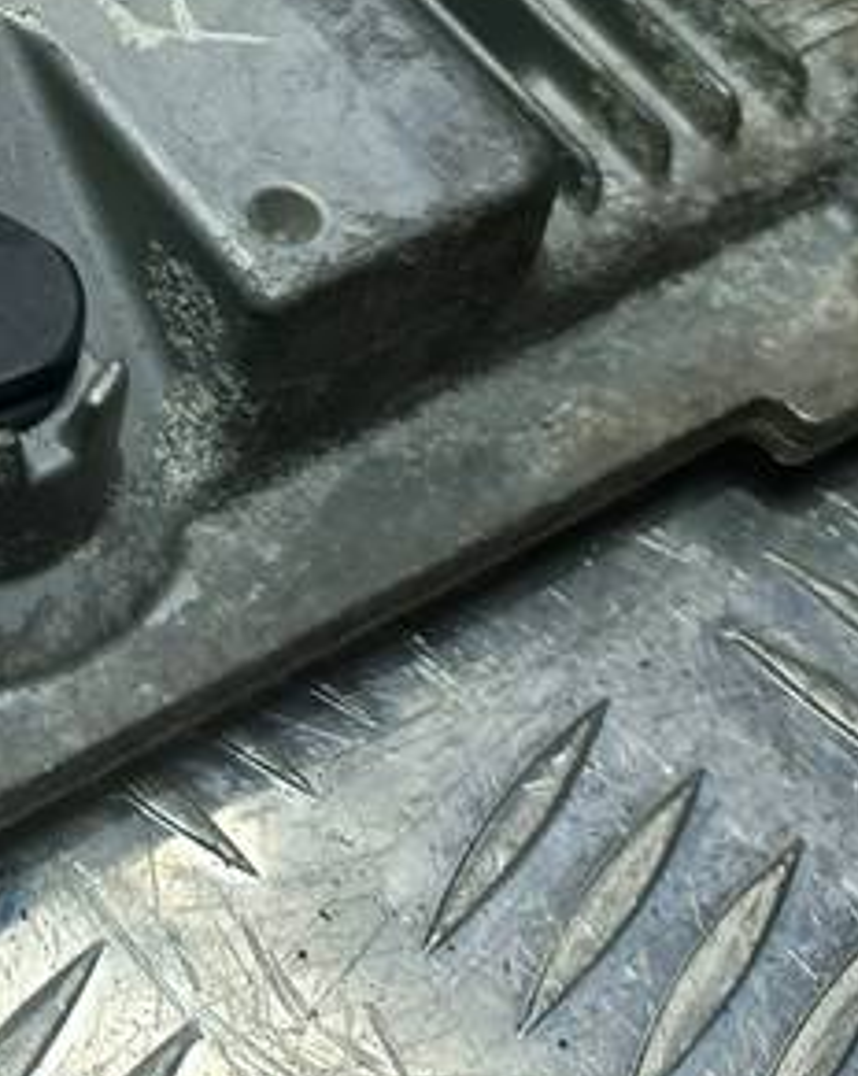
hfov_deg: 16.3
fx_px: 2736
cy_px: 63
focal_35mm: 86
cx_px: -429
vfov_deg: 21.6
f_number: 1.8
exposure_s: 1/100
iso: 32
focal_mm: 4.6
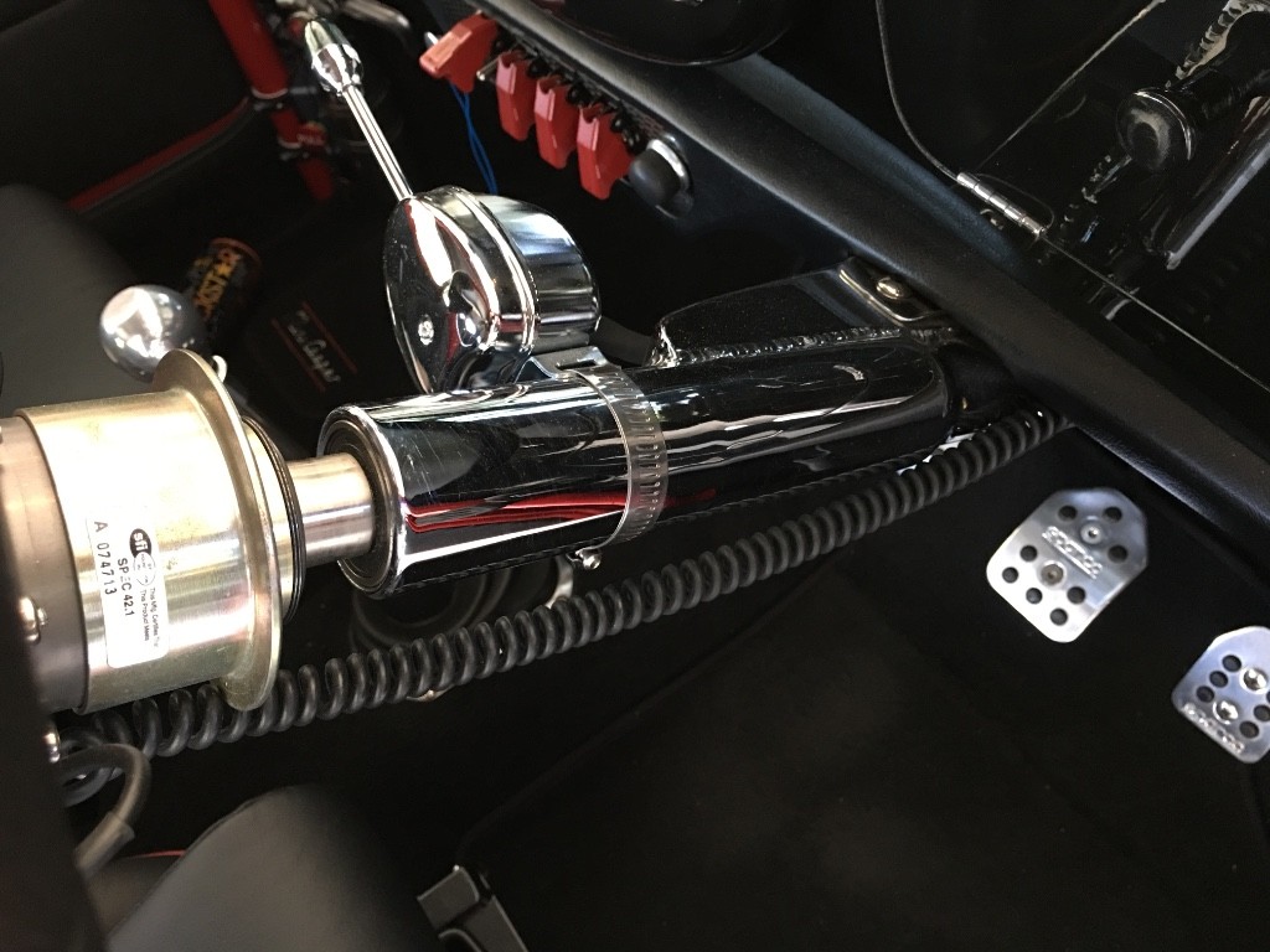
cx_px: 635
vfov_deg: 48.2
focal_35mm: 29
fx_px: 1064
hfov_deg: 61.7
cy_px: 476
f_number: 2.2
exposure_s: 1/4
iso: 64
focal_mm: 4.15
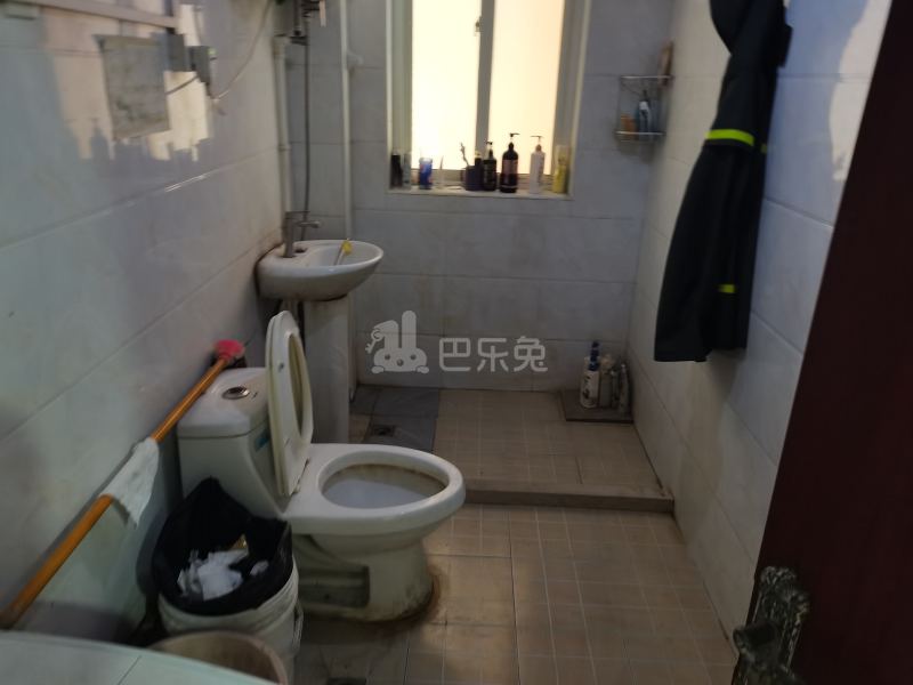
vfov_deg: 53.1
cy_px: 342
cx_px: 456
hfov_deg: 67.3
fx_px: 686
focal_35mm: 26
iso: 500
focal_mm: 5.58
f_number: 1.8
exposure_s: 1/25
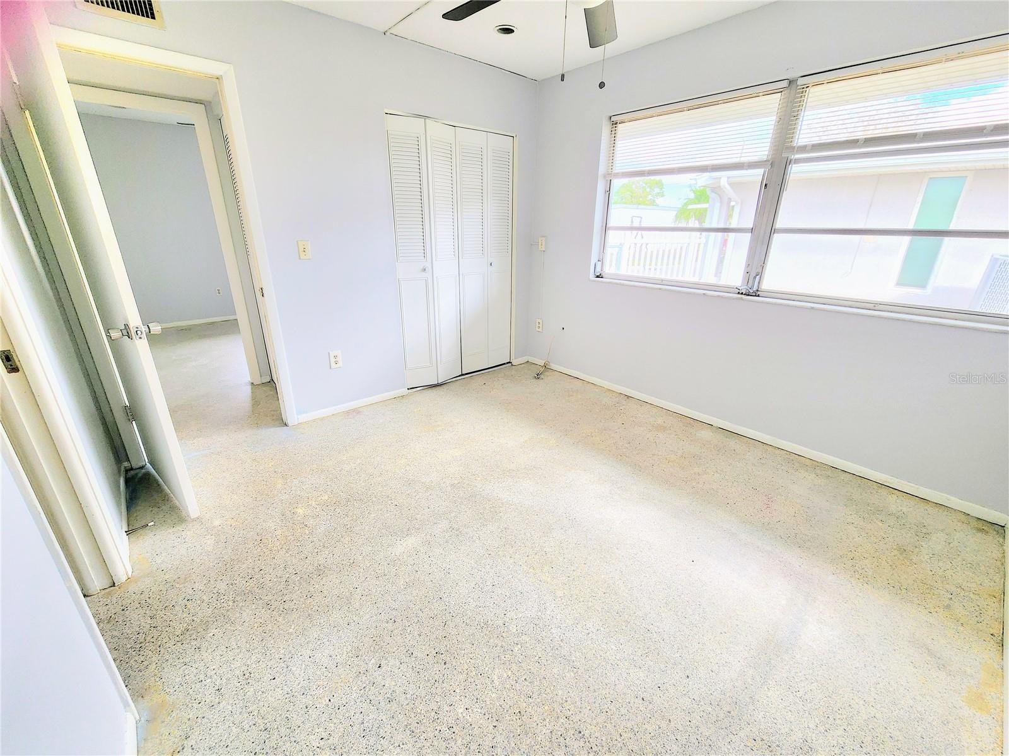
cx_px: 504
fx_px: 379
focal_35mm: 13
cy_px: 378
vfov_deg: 89.9
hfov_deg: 106.2
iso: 100
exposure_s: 1/120
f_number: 2.2
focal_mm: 2.2
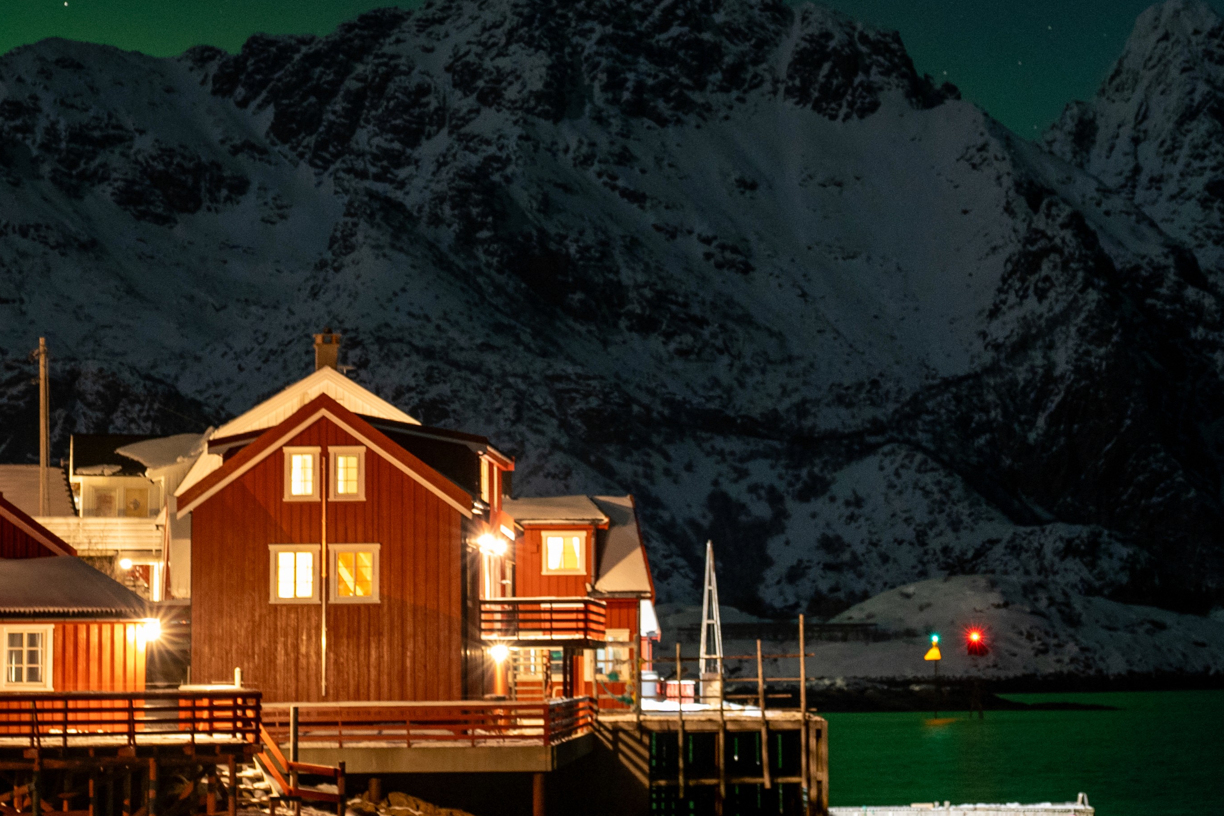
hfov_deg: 18.4
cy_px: 115
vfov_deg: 12.3
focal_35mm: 111
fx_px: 3774
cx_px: 601
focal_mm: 50
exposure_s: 3
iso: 1000
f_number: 4
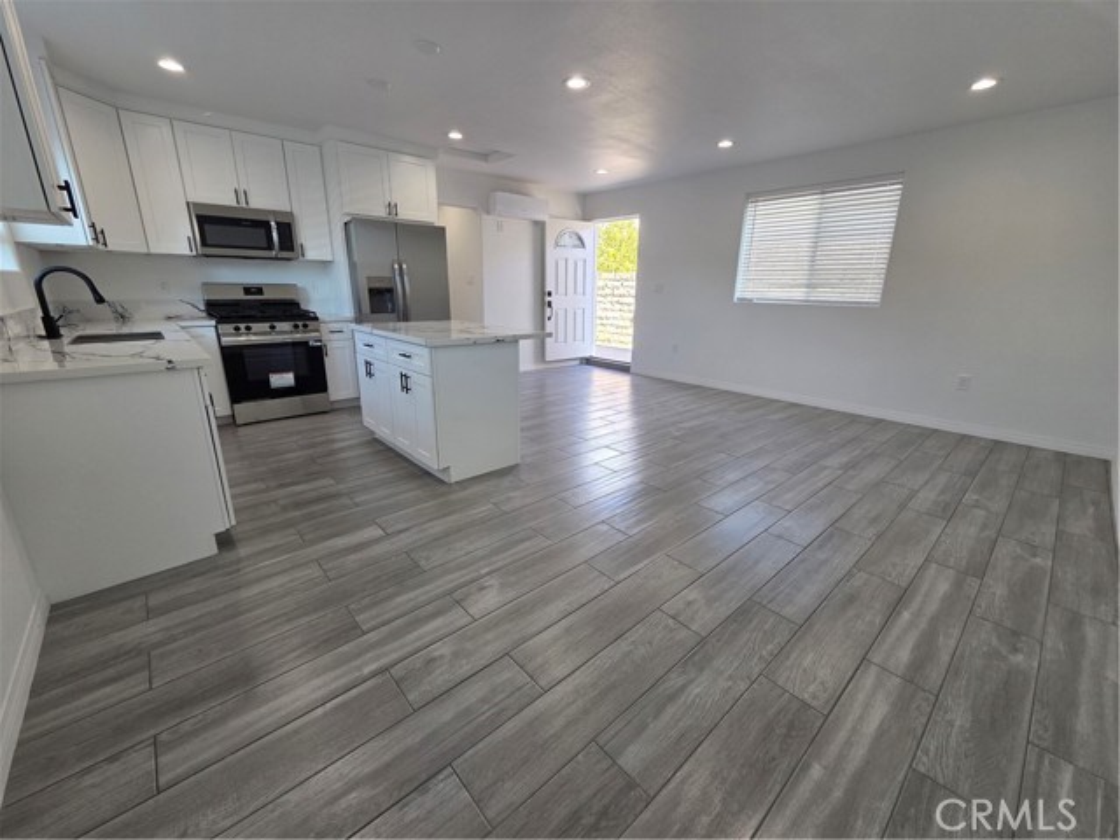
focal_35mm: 13
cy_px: 420
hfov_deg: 106.2
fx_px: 421
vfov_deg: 89.9
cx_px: 560
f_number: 2.2
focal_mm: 2.2
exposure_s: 1/120
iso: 100
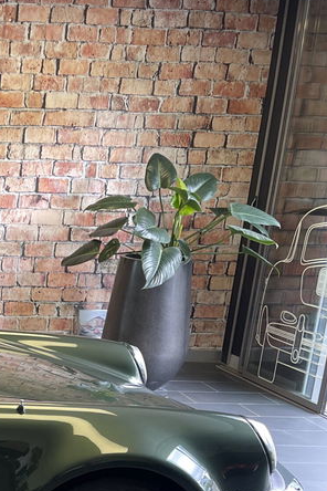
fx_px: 817
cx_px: -192
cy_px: 390
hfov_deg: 19.2
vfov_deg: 32.5
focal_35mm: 60
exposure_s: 1/100
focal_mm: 5.1
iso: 125
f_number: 1.6
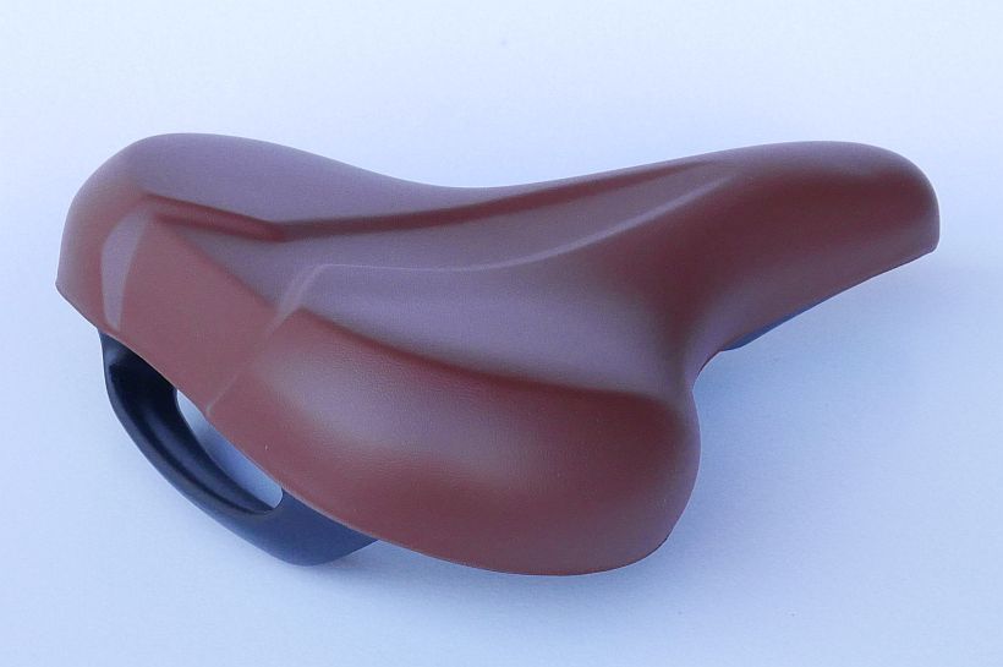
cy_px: 334
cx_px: 502
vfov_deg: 32.6
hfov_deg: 47.4
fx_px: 1141
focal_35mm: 41
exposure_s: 1/80
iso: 800
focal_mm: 18.6
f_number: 9
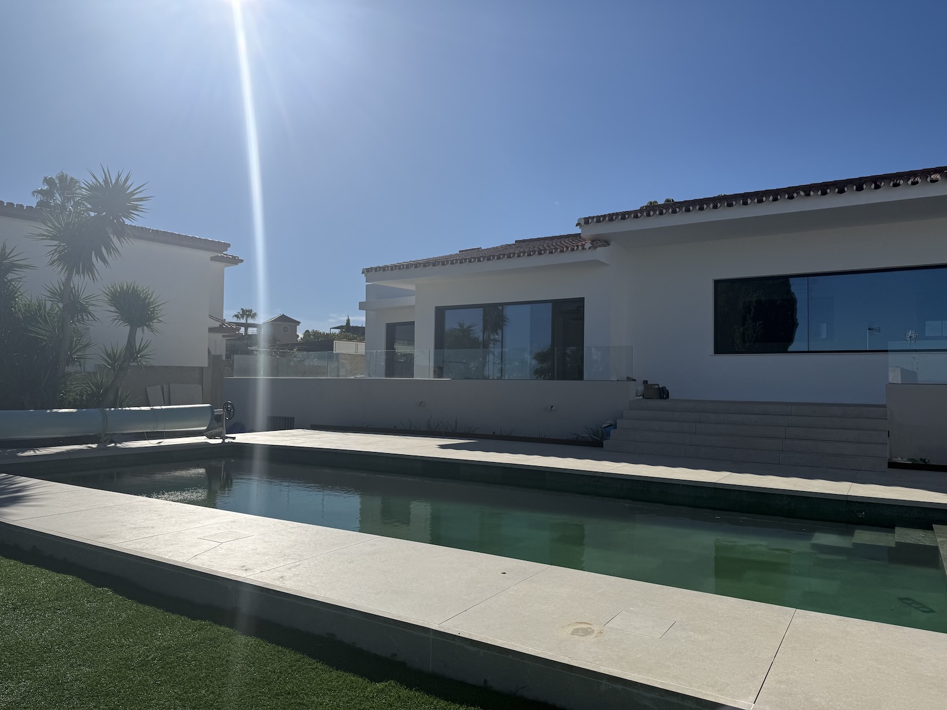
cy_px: 355
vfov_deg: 56.8
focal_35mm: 24
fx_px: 657
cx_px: 474
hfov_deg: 71.6
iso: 80
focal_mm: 6.76
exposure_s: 1/14286
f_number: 1.78
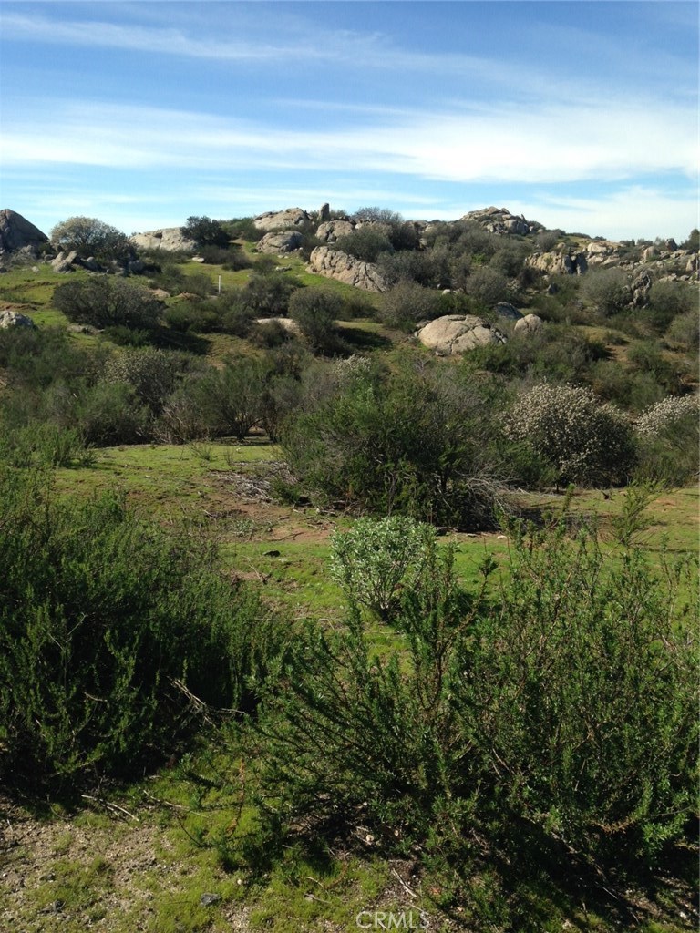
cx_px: 350
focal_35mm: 33
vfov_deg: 55.4
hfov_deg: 42.9
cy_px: 466
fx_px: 890
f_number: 2.4
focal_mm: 4.12
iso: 50
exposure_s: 1/1290
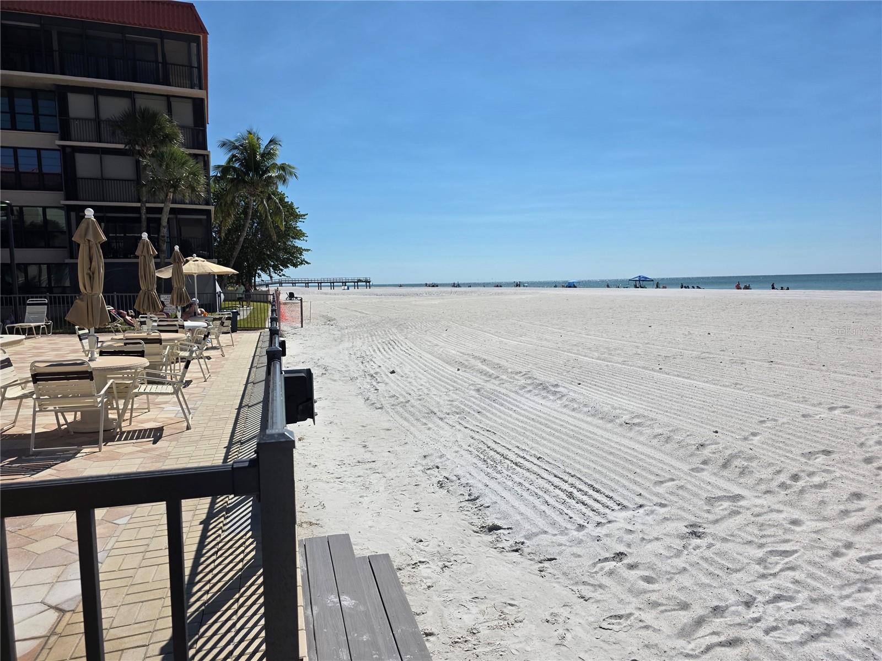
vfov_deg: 58.9
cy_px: 330
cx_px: 441
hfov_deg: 73.9
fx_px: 586
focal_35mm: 23
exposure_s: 1/7944
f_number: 1.7
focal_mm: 6.3
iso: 50
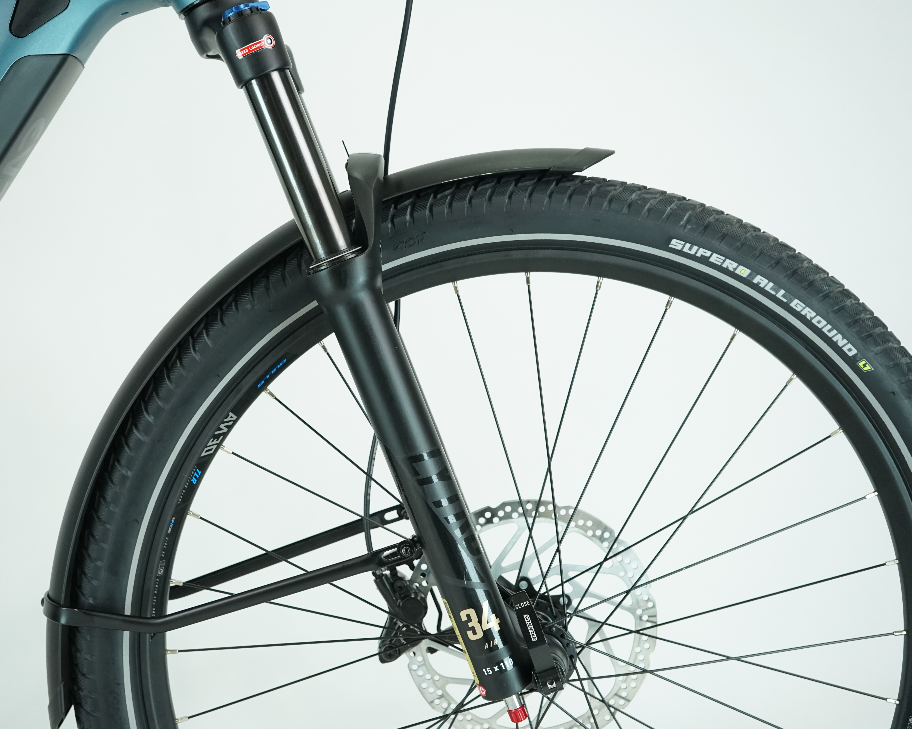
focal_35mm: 49
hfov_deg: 37.9
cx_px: 380
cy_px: 364
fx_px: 1323
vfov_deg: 30.8
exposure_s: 1/200
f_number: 5.6
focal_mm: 43
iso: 1600
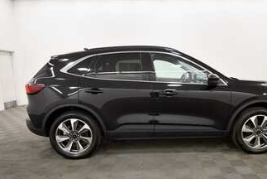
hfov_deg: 68.5
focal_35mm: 26
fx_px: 193
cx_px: 163
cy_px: 101
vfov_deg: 49.5
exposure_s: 1/125
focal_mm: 14
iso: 900
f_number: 5
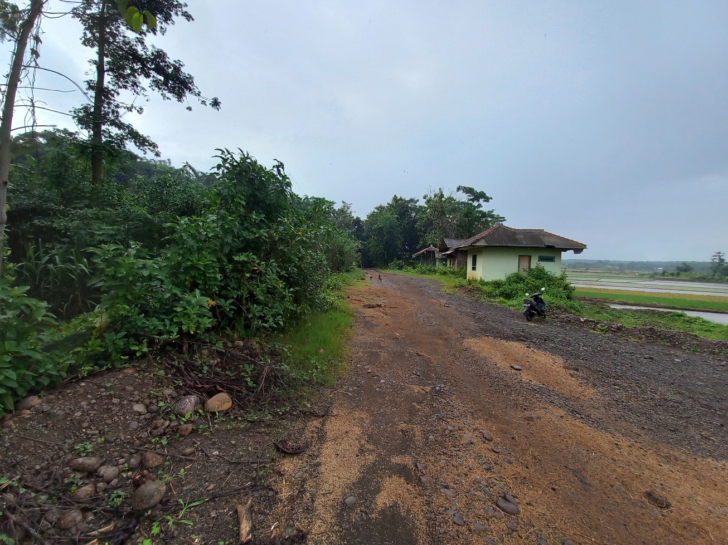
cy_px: 272
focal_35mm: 13
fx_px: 273
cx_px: 364
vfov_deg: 89.9
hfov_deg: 106.2
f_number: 2.2
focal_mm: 1.42
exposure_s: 1/757
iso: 40
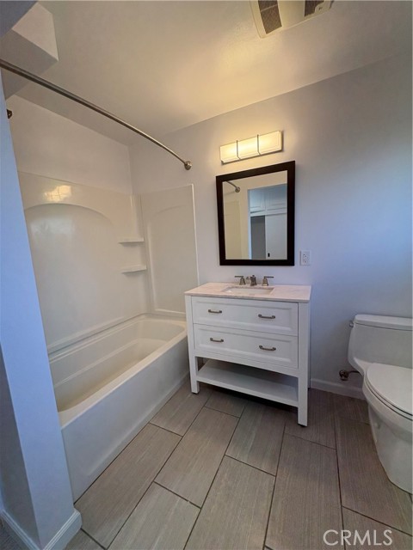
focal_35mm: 14
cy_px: 275
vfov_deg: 102.1
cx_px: 206
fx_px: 223
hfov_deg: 85.7
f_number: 2.2
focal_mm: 2.22
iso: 160
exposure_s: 1/120
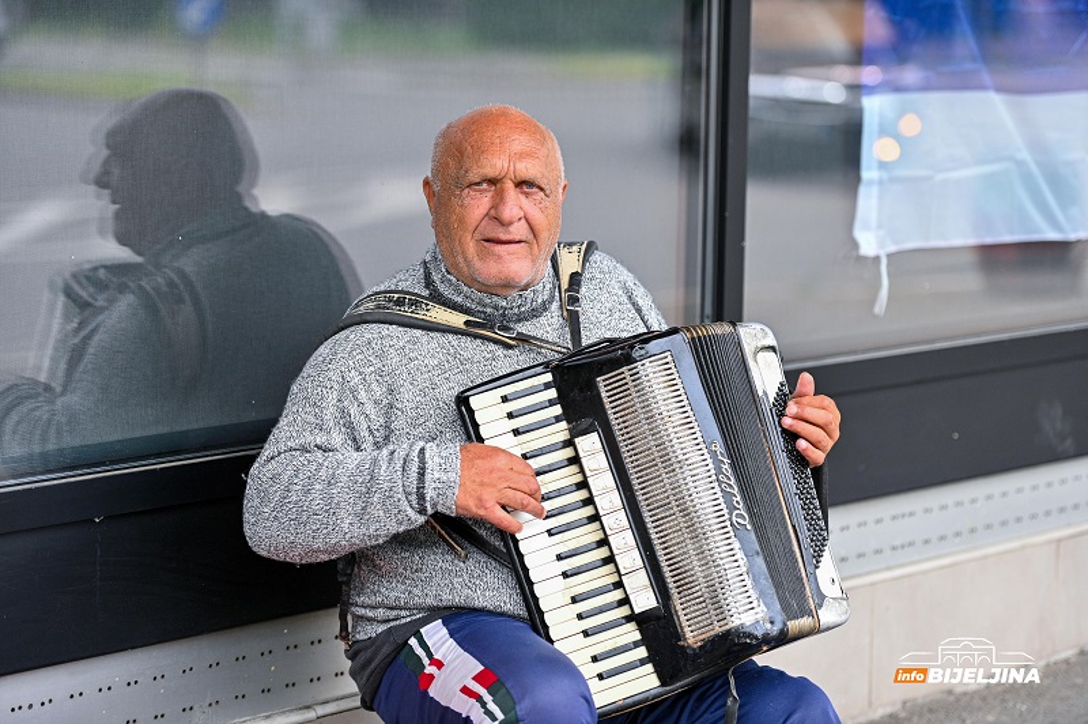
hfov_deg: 19.5
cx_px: 544
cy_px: 362
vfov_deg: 13.0
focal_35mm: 105
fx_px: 3171
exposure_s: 1/1600
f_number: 2.8
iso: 640
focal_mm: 105
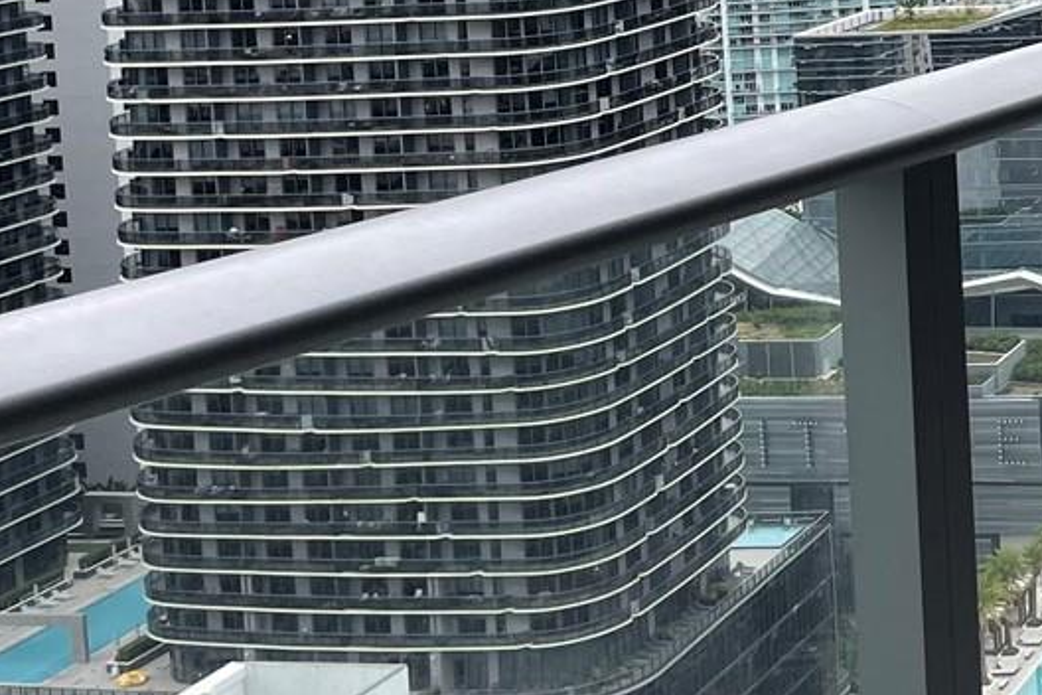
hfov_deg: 22.0
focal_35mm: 82
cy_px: -168
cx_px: 1401
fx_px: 2373
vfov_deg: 15.9
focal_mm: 4.2
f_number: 1.6
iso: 32
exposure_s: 1/575
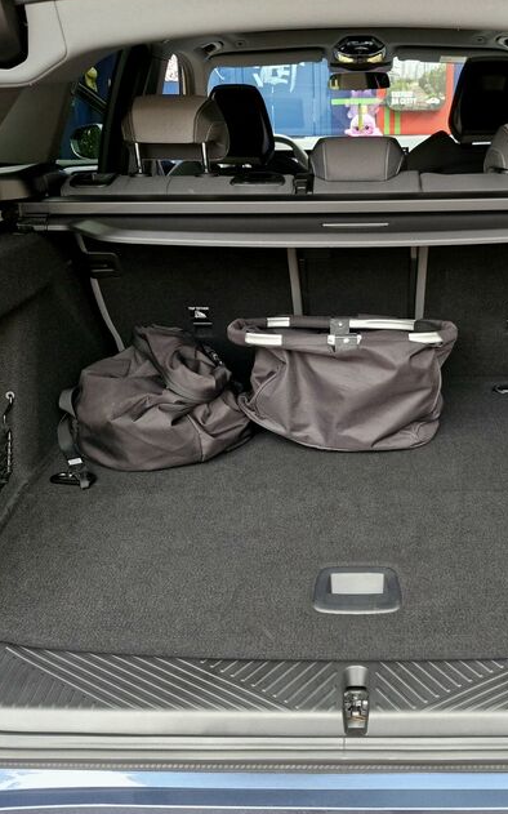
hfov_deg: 37.6
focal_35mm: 33
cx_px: 362
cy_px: 403
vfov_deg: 58.2
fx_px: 731
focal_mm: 5.54
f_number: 1.8
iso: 400
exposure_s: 1/100
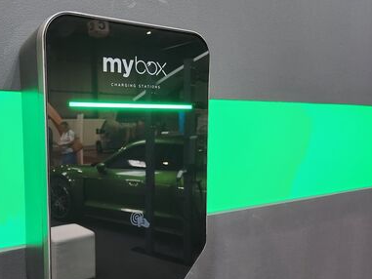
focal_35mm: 33
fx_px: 355
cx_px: 114
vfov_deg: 42.8
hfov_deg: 53.9
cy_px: 161
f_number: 1.8
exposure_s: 1/100
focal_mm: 5.4
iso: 500
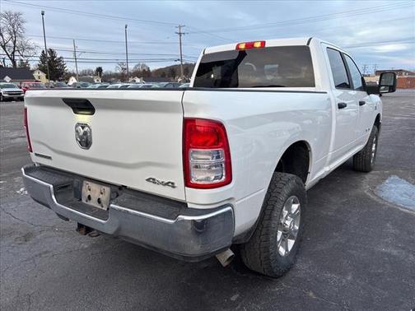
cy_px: 156
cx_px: 208
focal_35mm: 26
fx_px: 312
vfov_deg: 53.1
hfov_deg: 67.3
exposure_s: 1/121
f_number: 1.6
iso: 50
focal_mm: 5.96
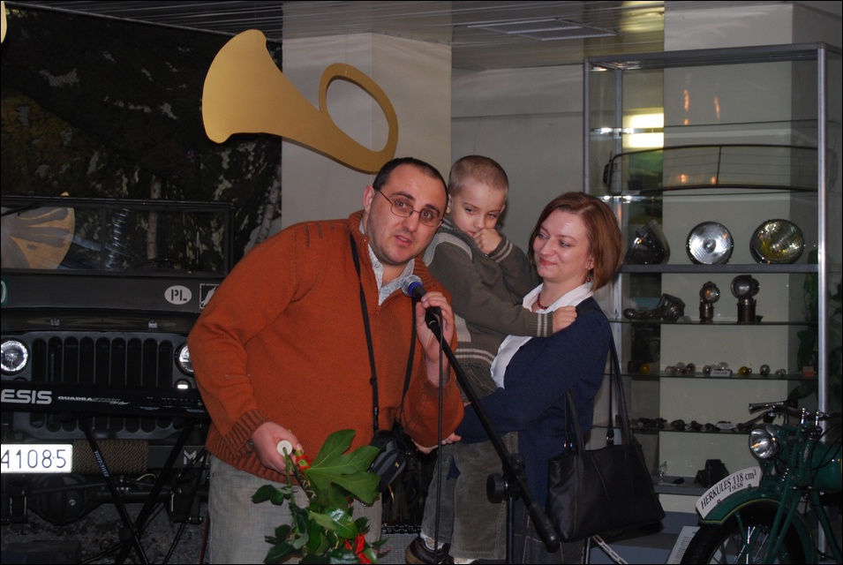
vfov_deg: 16.6
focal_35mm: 82
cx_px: 422
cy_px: 282
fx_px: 1935
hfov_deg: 24.6
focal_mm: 55
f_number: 5.6
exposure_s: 1/60
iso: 500
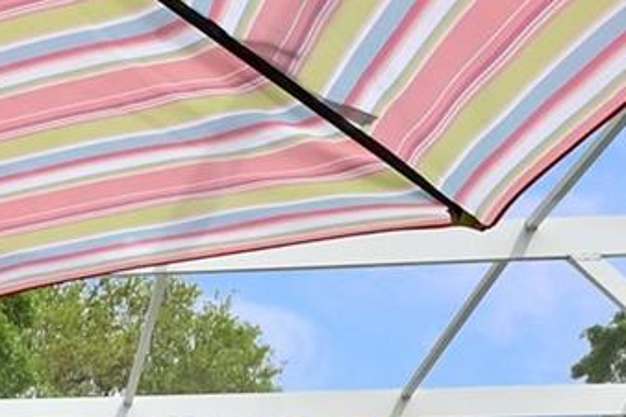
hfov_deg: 24.3
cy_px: 749
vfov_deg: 16.2
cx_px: -219
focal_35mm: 71
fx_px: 1234
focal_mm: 10
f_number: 14
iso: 800
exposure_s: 1/800
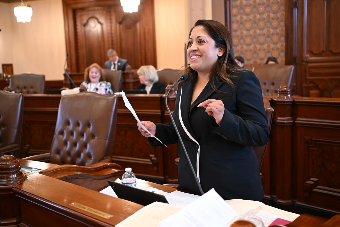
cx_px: 170
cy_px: 111
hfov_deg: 49.6
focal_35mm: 39
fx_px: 368
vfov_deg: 34.2
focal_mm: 38
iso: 3200
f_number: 2.8
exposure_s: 1/200
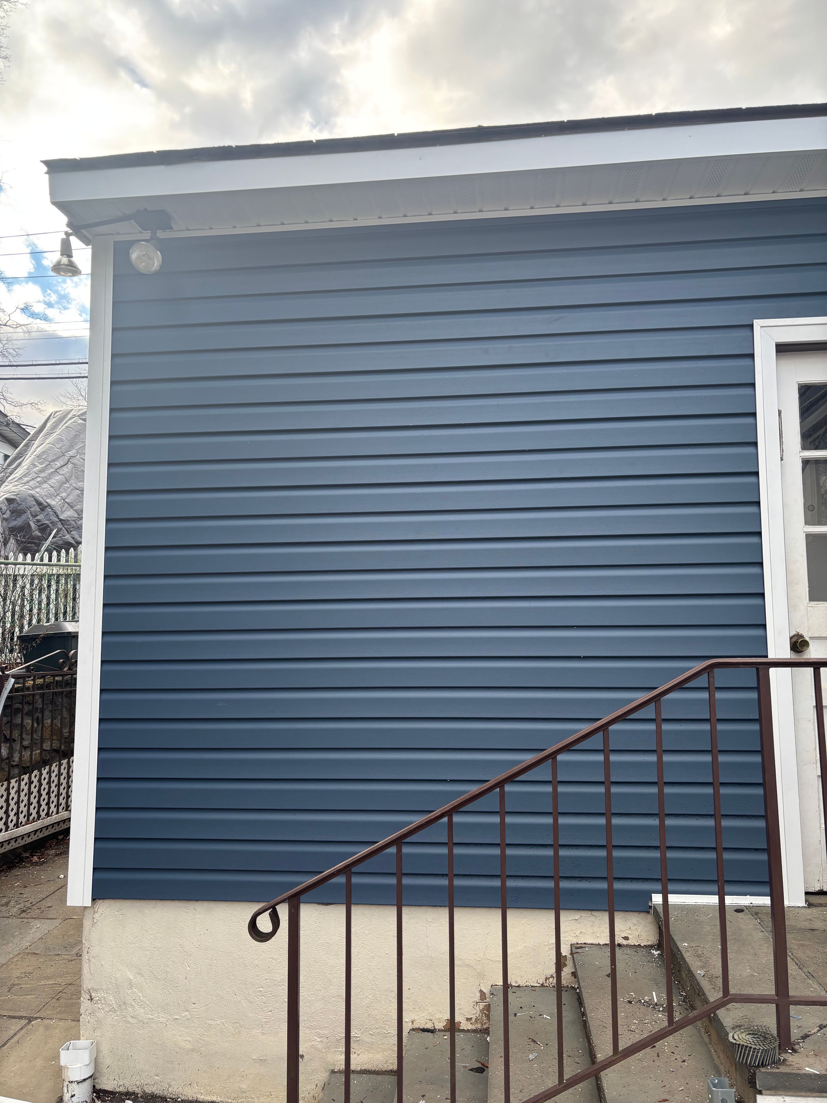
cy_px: 552
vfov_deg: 67.3
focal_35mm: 26
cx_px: 414
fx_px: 828
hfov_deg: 53.1
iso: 50
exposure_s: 1/347
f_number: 1.6
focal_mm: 5.96
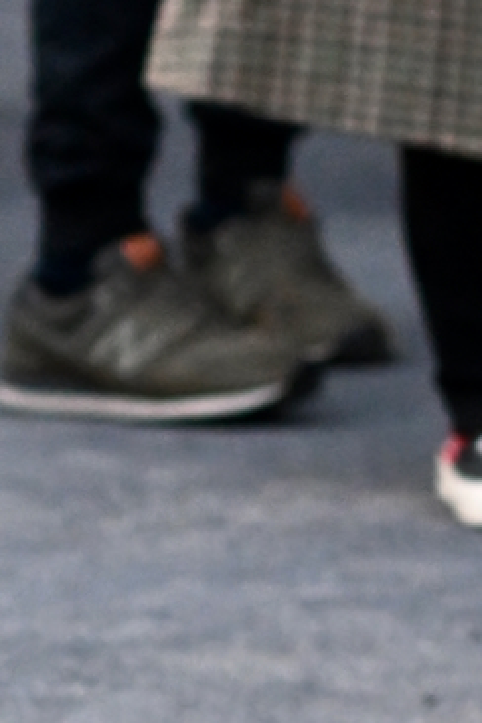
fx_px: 8956
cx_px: 1059
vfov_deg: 4.6
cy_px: -233
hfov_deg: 3.1
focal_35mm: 446
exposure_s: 1/400
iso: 2800
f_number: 2.5
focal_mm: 85
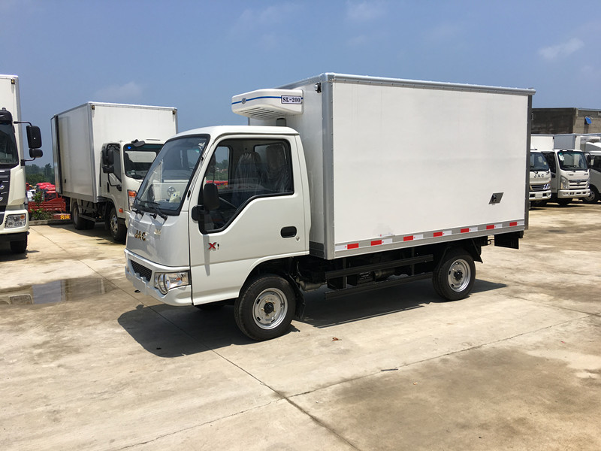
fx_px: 503
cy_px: 226
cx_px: 300
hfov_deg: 61.7
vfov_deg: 48.2
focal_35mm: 29
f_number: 2.2
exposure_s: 1/2137
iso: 25
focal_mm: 4.15
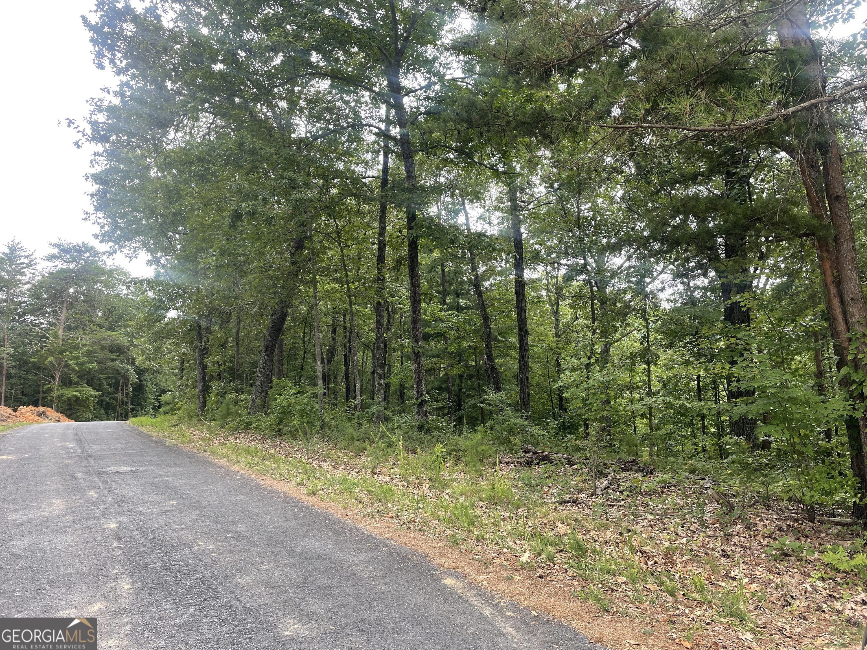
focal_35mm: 26
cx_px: 434
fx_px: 651
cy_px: 325
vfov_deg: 53.1
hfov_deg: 67.3
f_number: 1.6
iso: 32
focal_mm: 4.2
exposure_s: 1/228
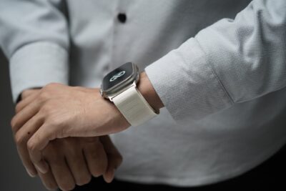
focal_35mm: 90
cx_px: 143
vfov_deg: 15.2
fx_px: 715
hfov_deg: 22.6
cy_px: 96
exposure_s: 1/200
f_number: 2.8
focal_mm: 90
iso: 1600
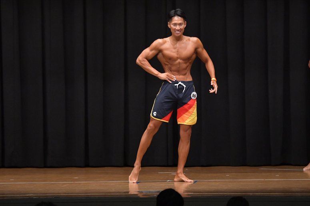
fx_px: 1868
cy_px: 103
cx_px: 155
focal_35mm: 217
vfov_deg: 6.3
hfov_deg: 9.5
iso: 6400
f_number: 5.6
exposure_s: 1/400
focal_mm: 145
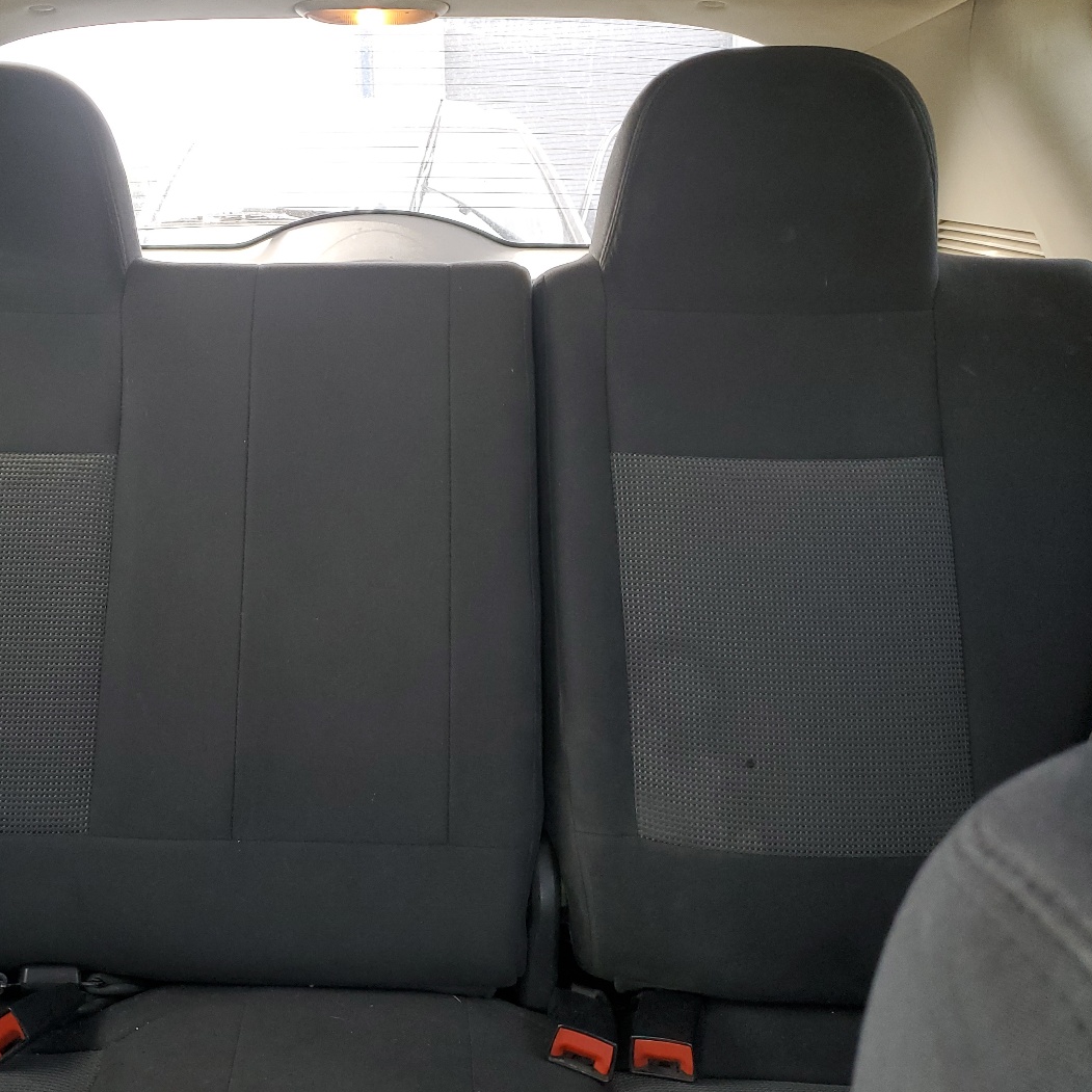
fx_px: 1249
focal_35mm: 35
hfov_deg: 45.9
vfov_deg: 47.1
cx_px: 299
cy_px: 480
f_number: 1.5
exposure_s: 1/120
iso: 86
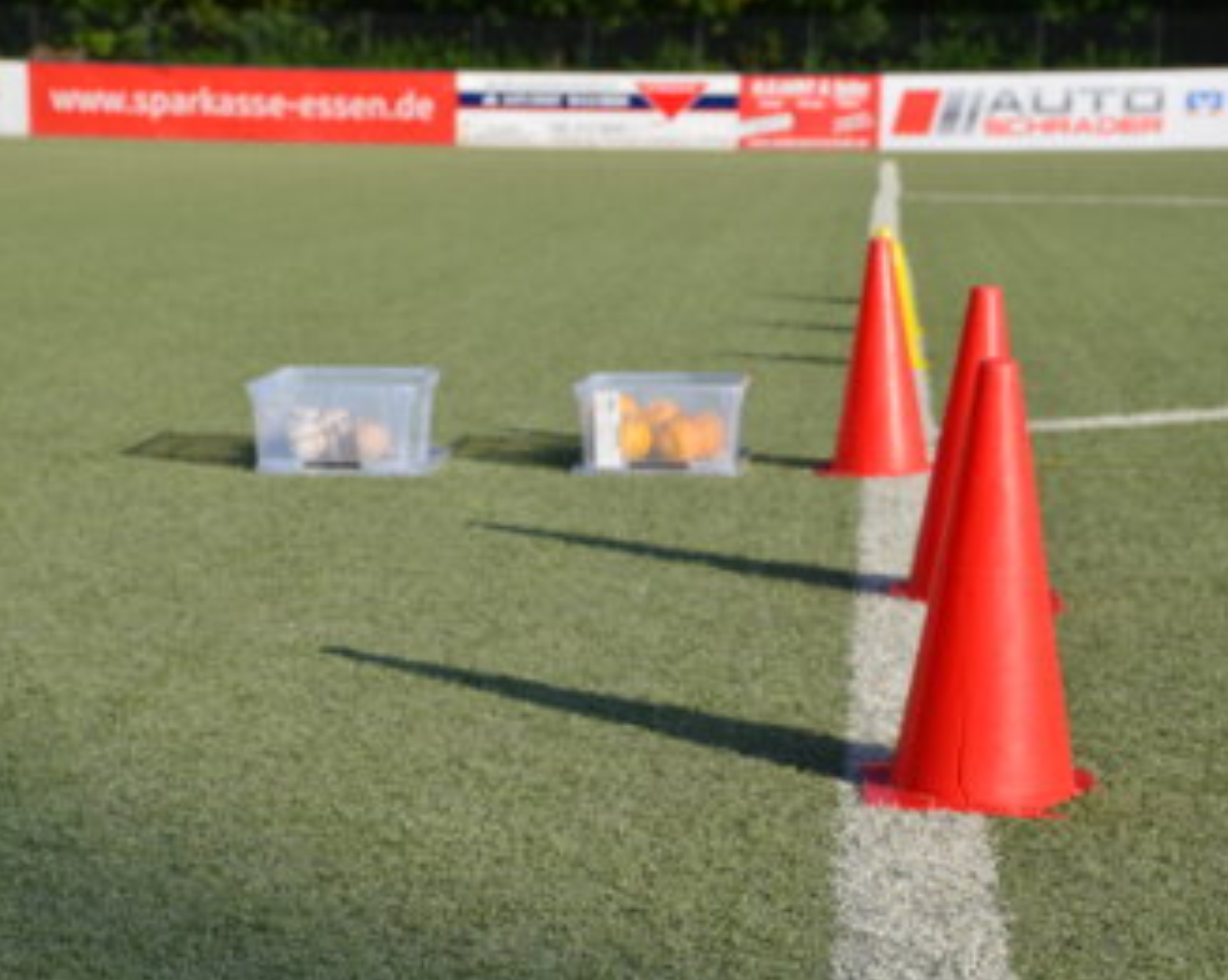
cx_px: 560
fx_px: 3434
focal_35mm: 95
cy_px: 494
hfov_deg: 20.3
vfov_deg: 16.2
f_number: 11
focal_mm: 55
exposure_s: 1/160
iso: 100
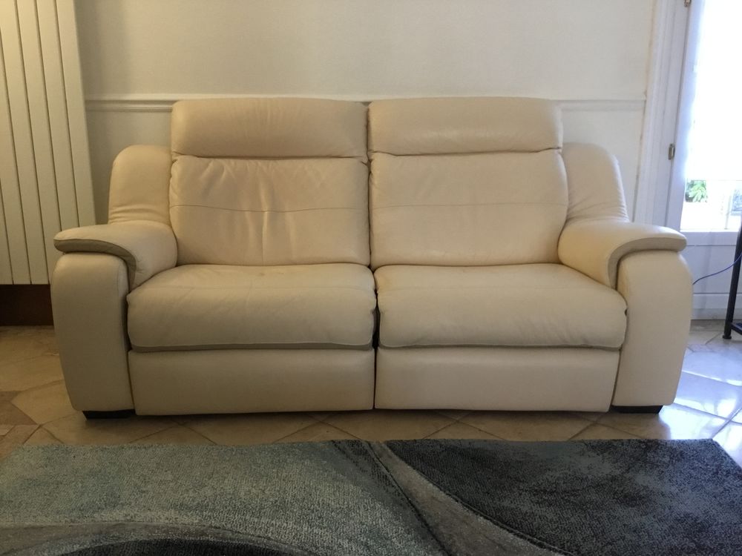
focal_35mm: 31
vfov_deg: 45.4
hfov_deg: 58.4
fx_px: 664
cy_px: 278
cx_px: 371
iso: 250
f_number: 2.4
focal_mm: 3.3
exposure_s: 1/33
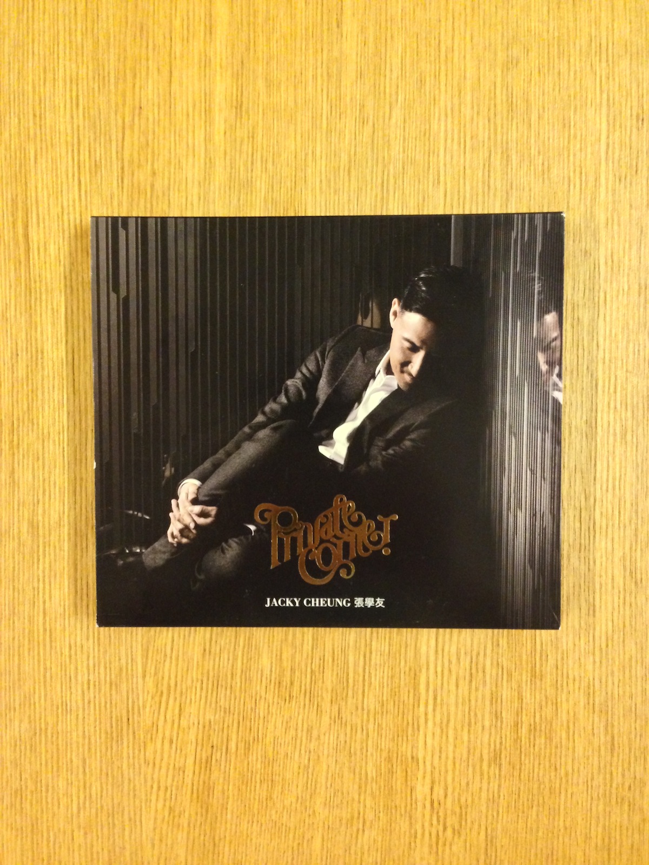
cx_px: 324
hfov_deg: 42.9
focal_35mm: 33
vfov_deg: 55.4
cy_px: 432
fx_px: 825
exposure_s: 1/15
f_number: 2.4
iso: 500
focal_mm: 4.13
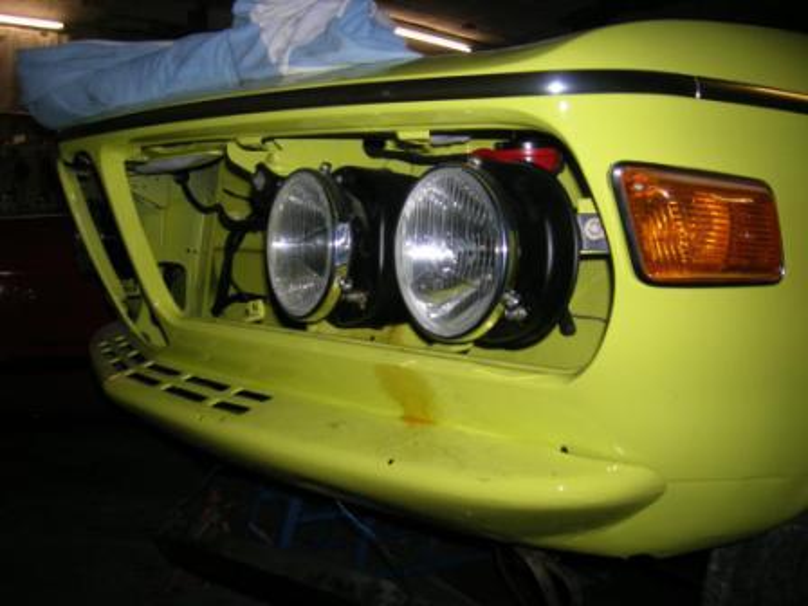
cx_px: 404
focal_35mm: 34
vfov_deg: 41.8
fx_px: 794
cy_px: 303
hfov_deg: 54.0
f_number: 2.9
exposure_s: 1/60.1
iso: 50
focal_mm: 5.7
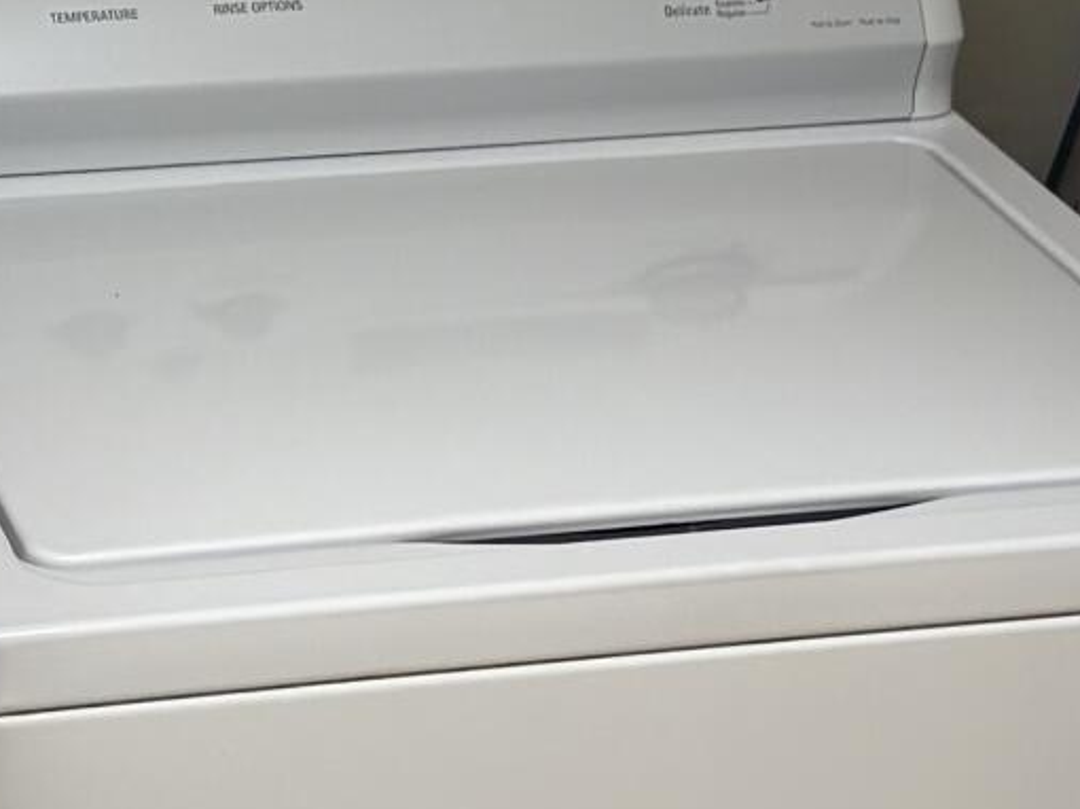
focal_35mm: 153
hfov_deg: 12.9
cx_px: 231
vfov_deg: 9.6
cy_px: 21
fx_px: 4771
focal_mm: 5.96
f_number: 1.6
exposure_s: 1/60
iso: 64
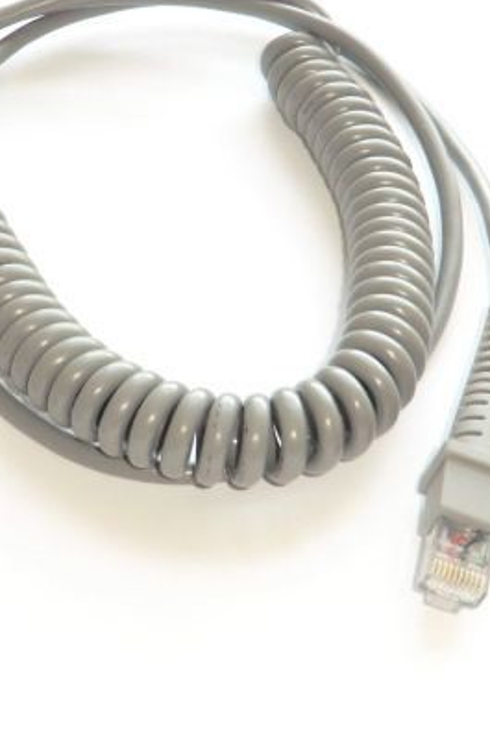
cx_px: 178
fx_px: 1880
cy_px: 307
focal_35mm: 92
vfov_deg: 22.1
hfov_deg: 14.8
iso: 320
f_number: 4.2
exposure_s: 1/60
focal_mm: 9.8
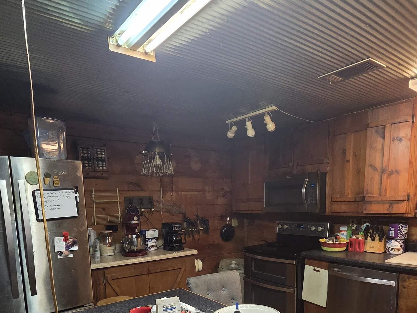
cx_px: 222
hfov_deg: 71.5
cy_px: 245
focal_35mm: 24
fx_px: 289
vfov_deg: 53.5
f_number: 2.2
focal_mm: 2.2
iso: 640
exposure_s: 1/60
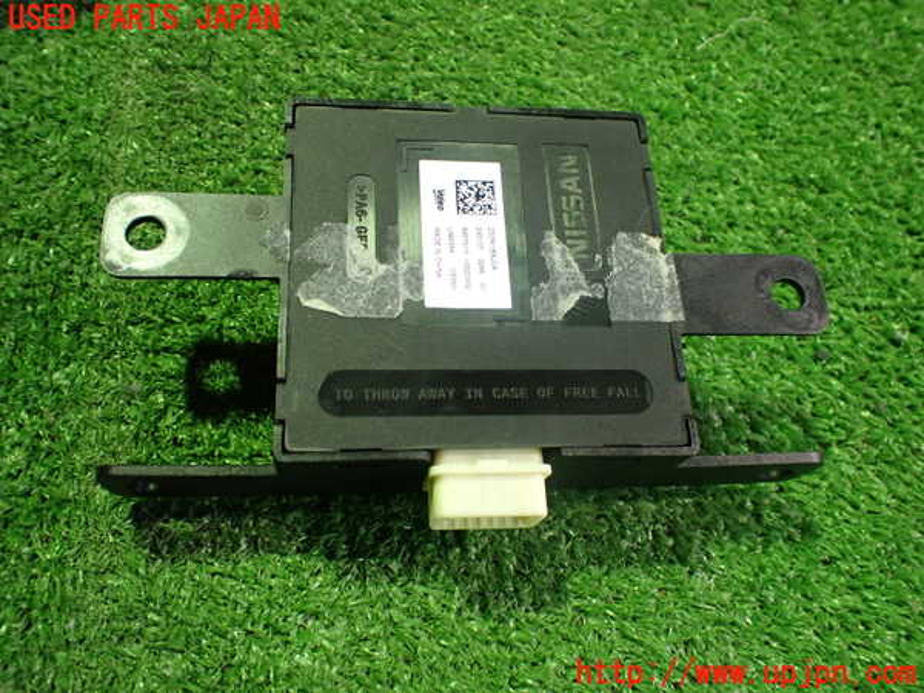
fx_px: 801
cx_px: 462
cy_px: 346
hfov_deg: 60.0
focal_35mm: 30
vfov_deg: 46.8
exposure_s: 1/40
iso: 800
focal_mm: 5.4
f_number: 2.3
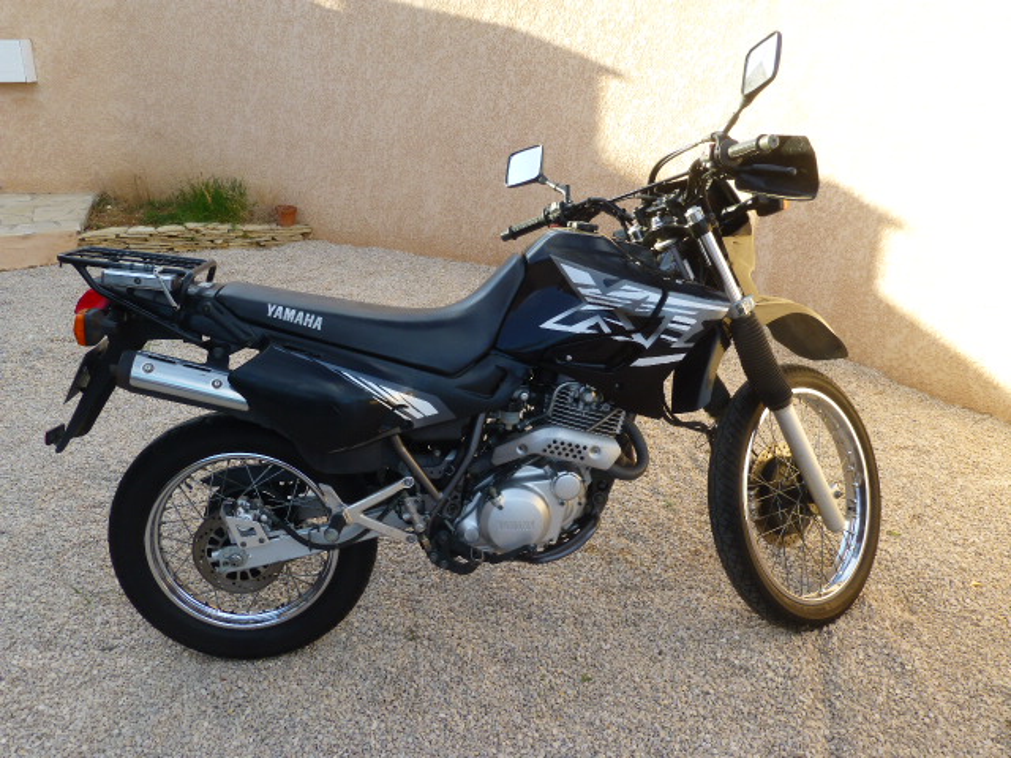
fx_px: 876
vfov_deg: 46.8
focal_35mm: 30
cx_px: 506
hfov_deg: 60.0
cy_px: 379
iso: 100
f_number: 4
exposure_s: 1/160
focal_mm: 5.4
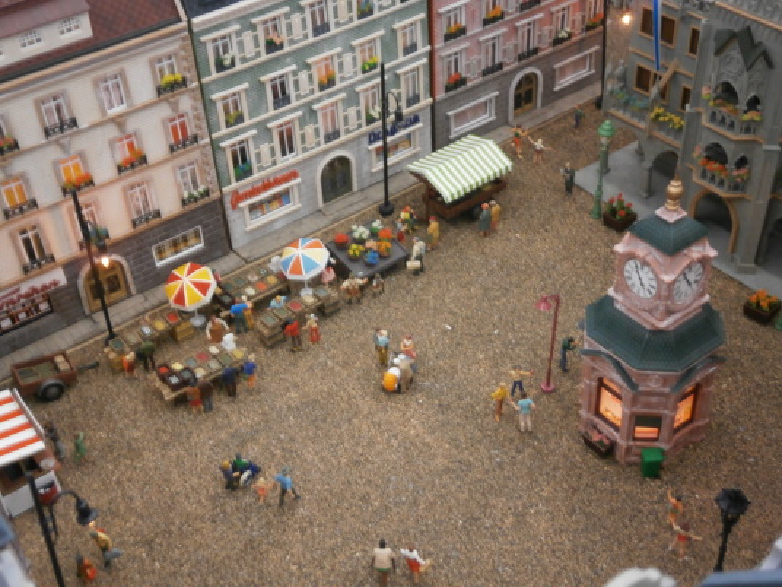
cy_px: 294
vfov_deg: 30.9
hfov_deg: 40.4
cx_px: 391
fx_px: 1062
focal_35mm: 47
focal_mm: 8.3
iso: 200
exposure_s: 1/6
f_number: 3.4
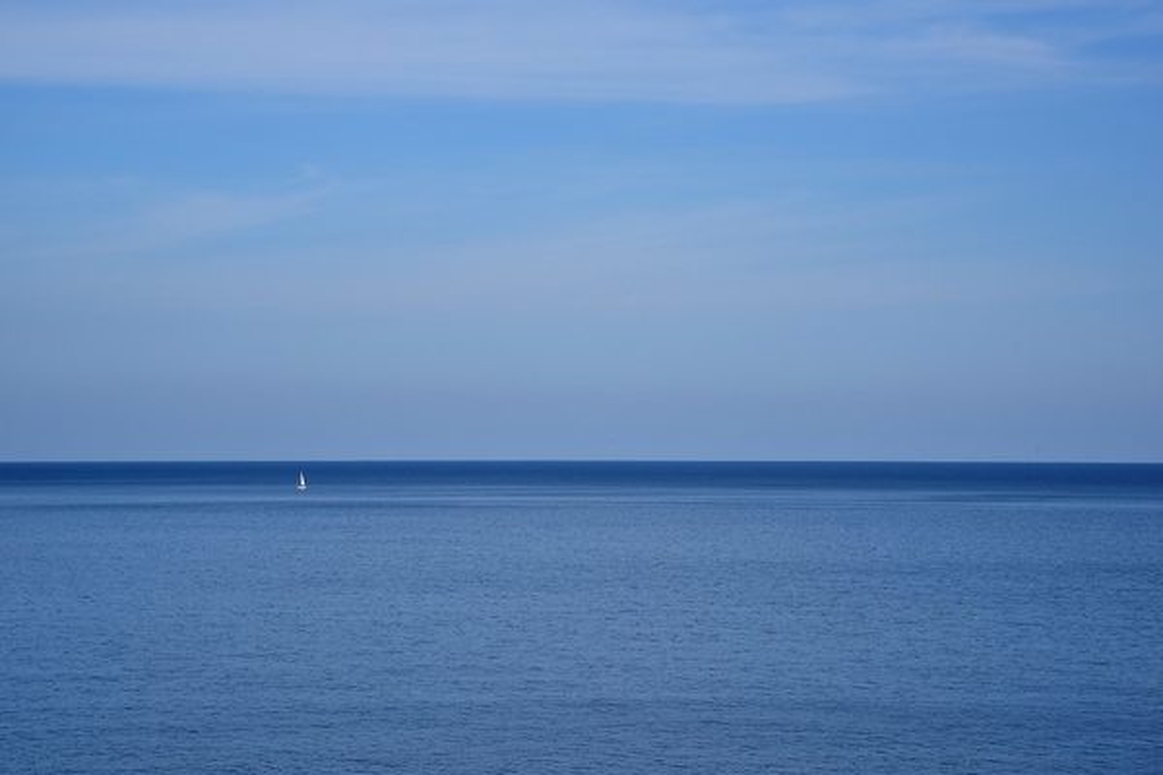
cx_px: 582
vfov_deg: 11.4
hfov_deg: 17.1
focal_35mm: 120
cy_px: 388
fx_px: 3876
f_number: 11
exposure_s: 1/500
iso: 200
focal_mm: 120
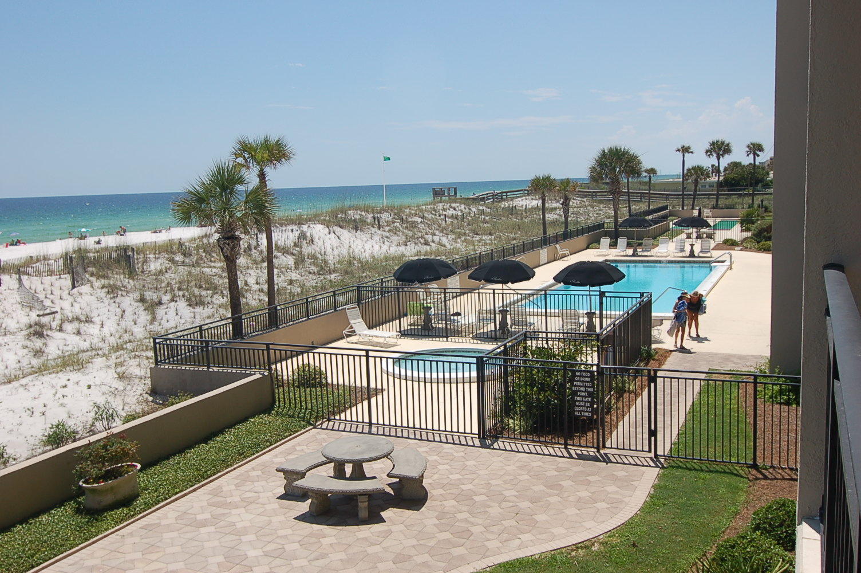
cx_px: 430
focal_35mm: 36
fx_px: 860
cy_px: 286
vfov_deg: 36.8
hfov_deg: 53.2
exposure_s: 1/500
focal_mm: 24
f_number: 11
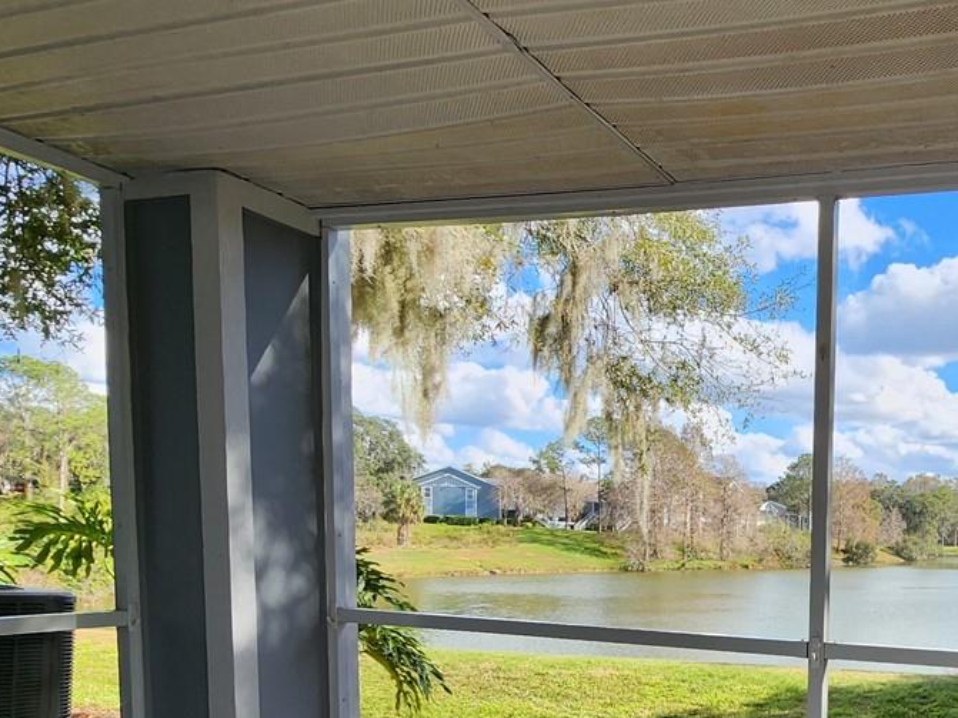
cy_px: 628
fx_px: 858
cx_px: 847
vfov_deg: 42.2
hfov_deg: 52.0
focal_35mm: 31
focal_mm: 2.2
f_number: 2.2
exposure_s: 1/390
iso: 50
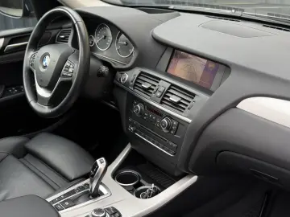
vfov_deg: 30.3
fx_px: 402
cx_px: 145
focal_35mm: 48
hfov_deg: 39.7
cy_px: 108
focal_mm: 6.76
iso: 100
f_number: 1.78
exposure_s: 1/411
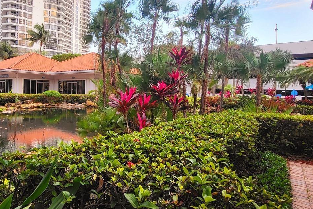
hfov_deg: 74.2
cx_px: 110
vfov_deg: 54.7
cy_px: 84
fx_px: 200
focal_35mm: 23
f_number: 2.2
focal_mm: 1.74
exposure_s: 1/60.2
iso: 50
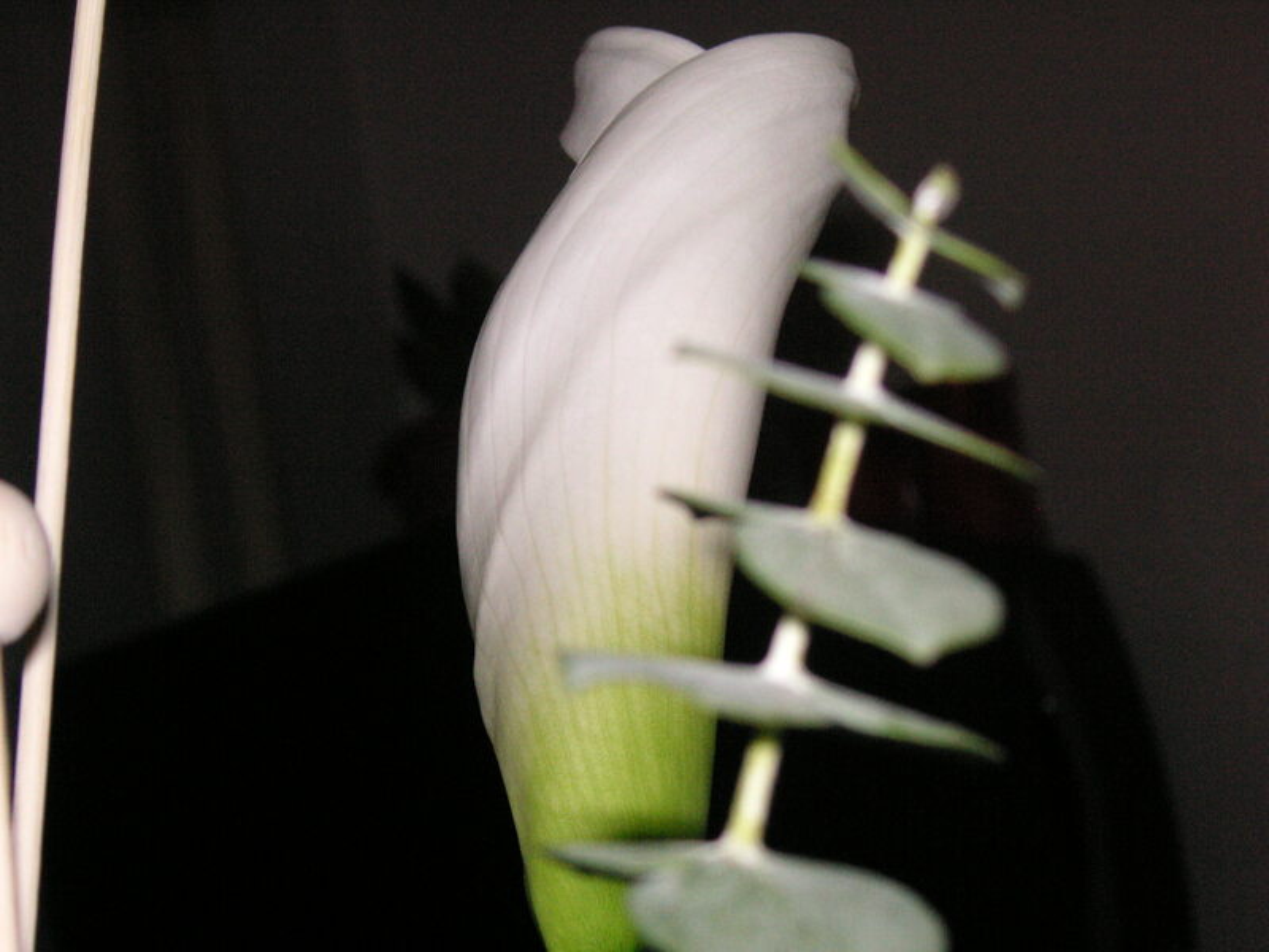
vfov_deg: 16.8
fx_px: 3226
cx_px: 634
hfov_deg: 22.3
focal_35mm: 88
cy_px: 476
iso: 160
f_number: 11
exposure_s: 1/90
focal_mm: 14.6
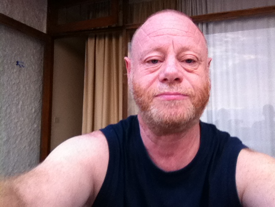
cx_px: 138
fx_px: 278
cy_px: 104
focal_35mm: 35
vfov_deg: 40.7
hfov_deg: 52.6
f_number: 2.4
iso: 160
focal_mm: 3.85
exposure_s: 1/40
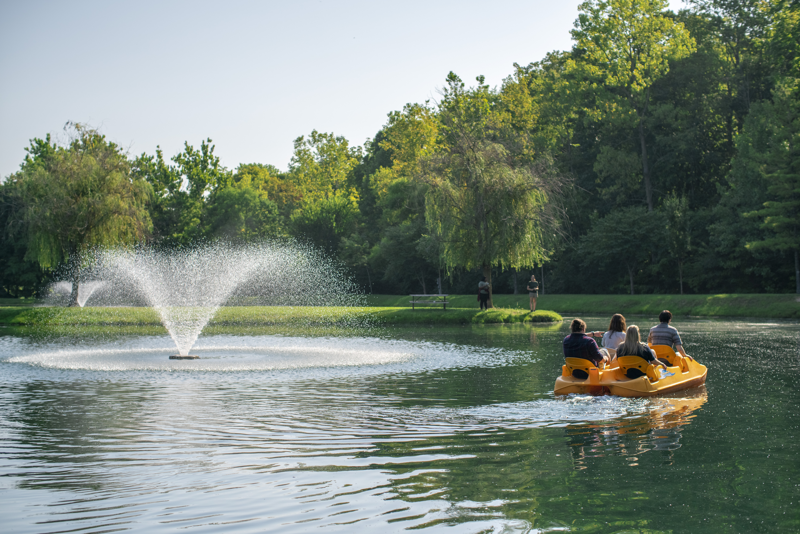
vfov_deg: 27.0
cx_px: 400
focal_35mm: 50
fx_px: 1111
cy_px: 267
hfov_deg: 39.6
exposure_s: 1/3200
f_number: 3.2
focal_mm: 50
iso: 800
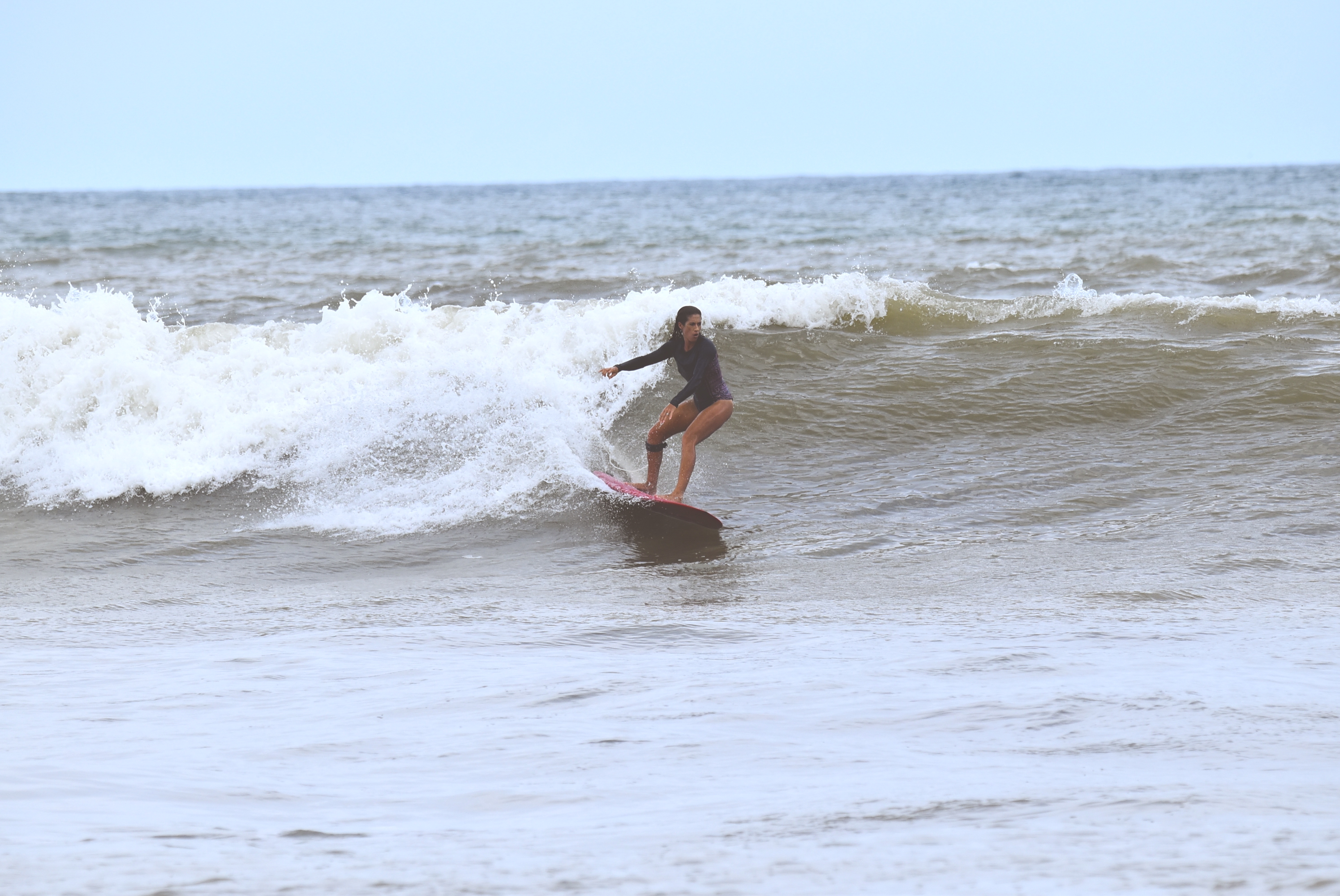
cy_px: 448
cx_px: 670
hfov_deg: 3.9
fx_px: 19556
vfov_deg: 2.6
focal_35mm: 525
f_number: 7.1
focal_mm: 350
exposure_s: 1/1600
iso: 400
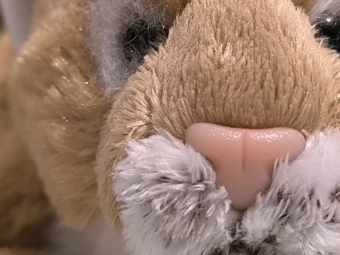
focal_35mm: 101
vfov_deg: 14.6
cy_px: 76
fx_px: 992
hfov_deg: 19.4
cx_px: 189
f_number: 1.65
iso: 3200
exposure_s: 1/25
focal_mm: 6.14
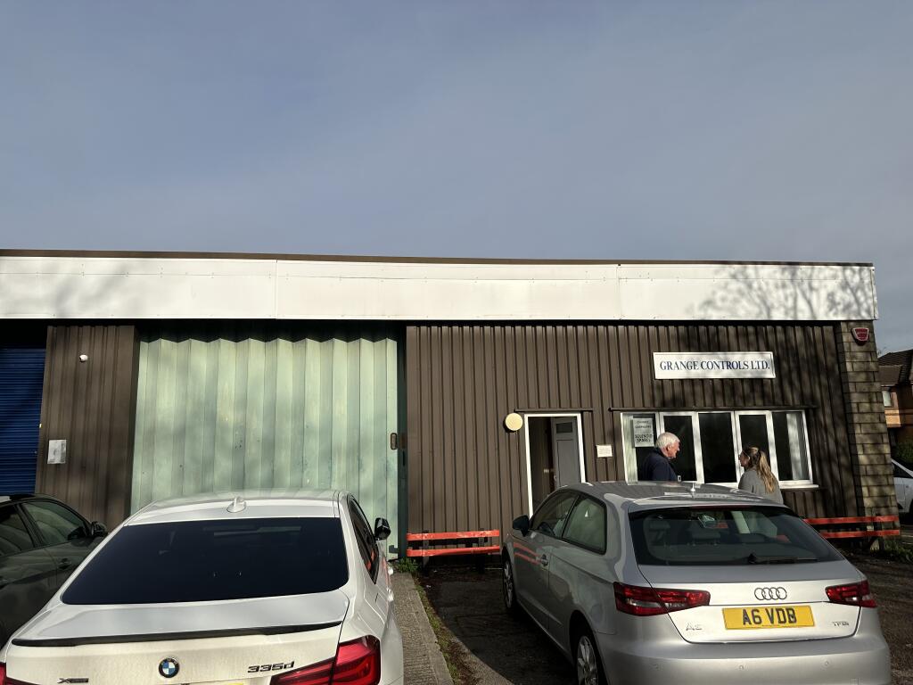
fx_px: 633
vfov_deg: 56.8
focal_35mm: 24
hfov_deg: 71.6
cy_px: 342
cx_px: 456
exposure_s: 1/7576
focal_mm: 6.86
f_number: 1.78
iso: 80
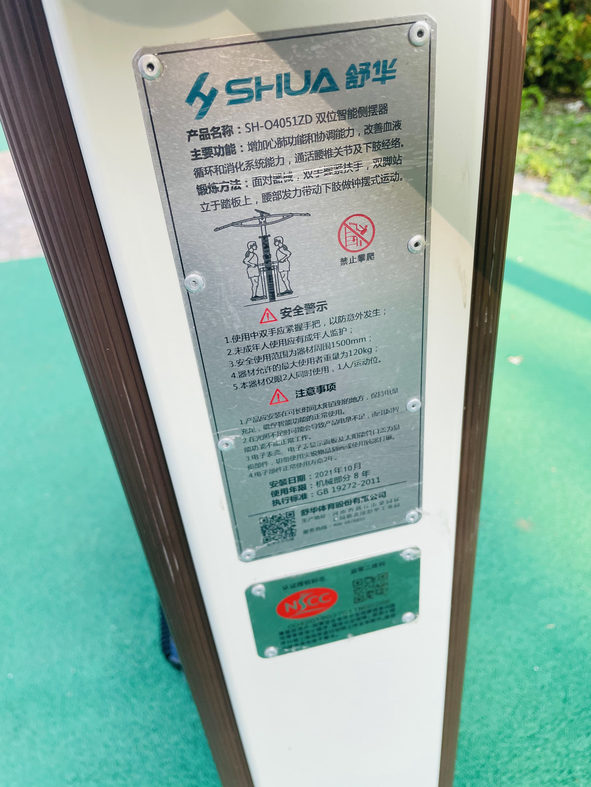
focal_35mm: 26
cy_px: 394
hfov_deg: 53.1
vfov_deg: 67.3
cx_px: 296
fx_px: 592
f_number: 1.6
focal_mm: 4.2
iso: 32
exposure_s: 1/460
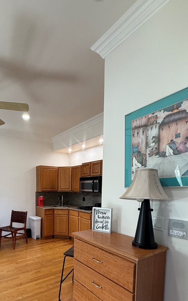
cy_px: 203
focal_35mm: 21
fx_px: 172
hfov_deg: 55.7
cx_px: 59
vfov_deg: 79.3
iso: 160
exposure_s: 1/120
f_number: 2.2
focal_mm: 2.22
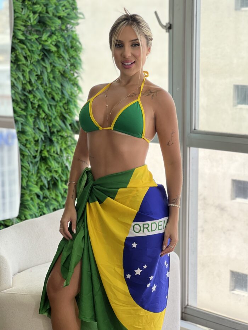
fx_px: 735
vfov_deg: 25.3
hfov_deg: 19.1
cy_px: 165
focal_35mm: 77
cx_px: 124
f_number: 2.8
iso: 50
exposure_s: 1/120
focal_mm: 9
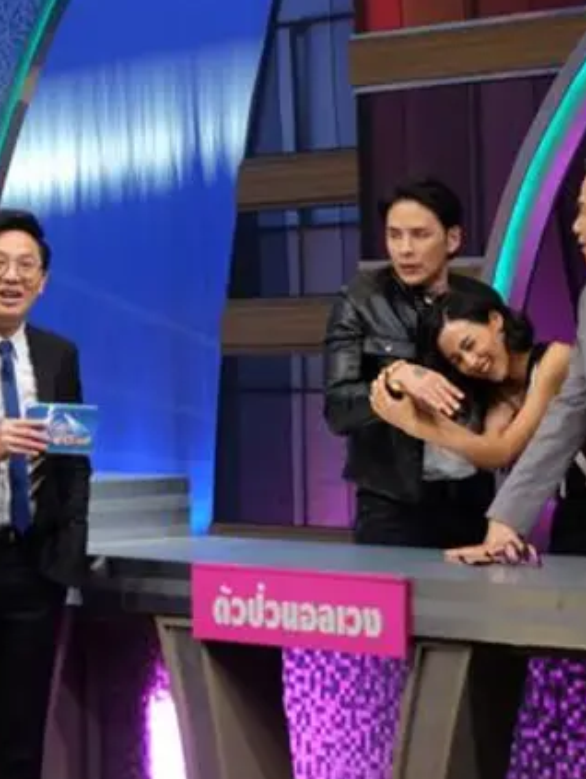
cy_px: 372
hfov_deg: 10.1
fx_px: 3313
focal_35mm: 147
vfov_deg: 13.4
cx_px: 345
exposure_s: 1/320
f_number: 4
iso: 1000
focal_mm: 55
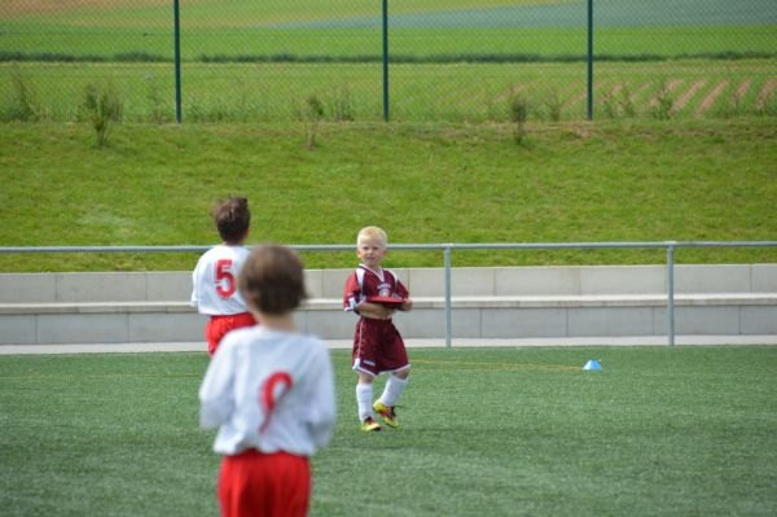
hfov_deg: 6.9
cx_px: 388
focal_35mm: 300
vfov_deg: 4.6
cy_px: 258
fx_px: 6470
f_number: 5.6
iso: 400
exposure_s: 1/1250
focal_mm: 200
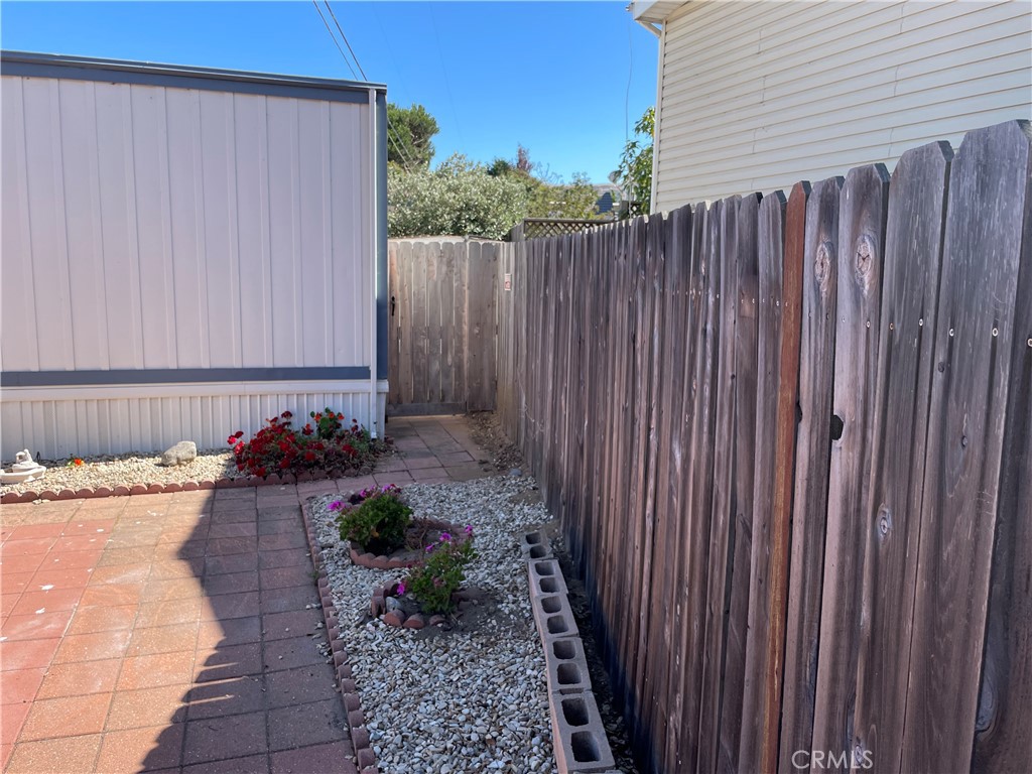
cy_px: 387
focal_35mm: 26
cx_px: 516
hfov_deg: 67.3
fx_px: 775
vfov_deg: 53.1
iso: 32
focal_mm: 4.2
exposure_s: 1/1401
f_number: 1.6
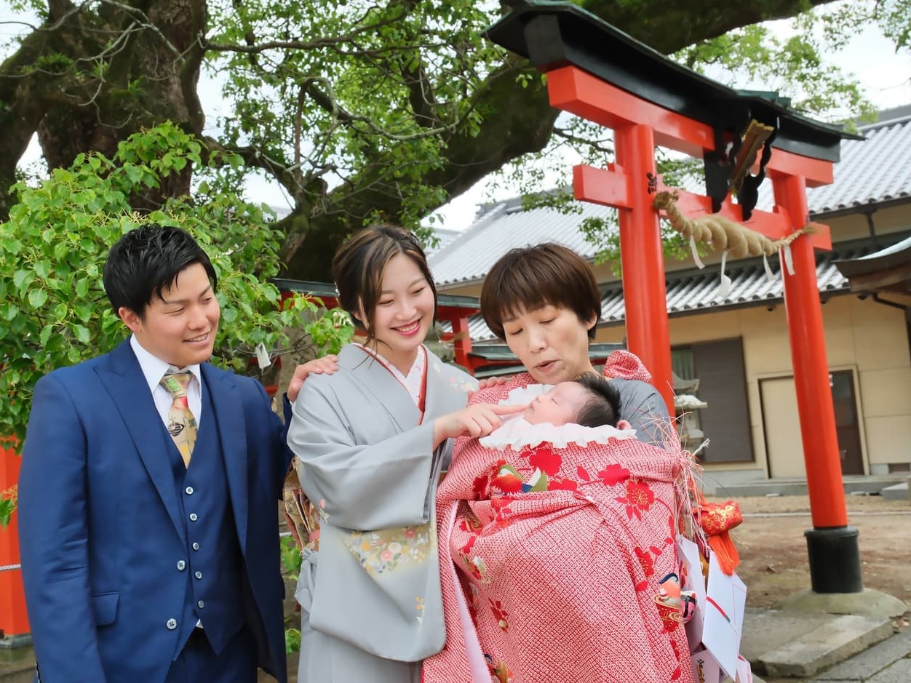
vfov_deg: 34.3
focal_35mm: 42
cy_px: 335
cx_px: 413
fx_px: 1105
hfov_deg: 44.7
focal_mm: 25.1
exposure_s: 1/160
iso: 800
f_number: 7.1
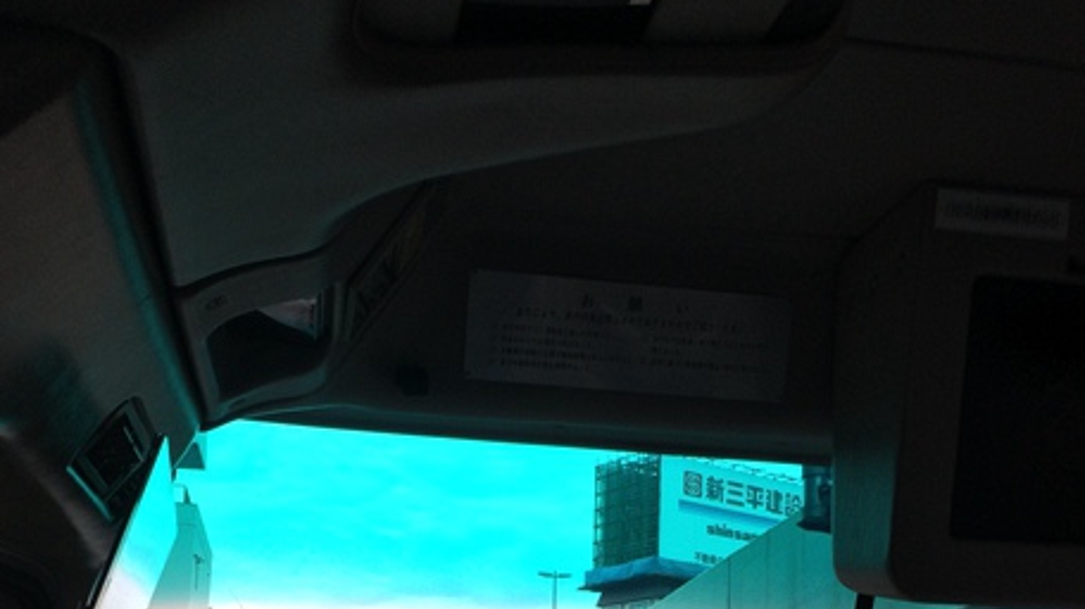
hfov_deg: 47.4
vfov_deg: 25.9
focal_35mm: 43
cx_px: 537
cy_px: 645
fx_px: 1237
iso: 32
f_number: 2.2
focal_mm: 4.15
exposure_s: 1/554
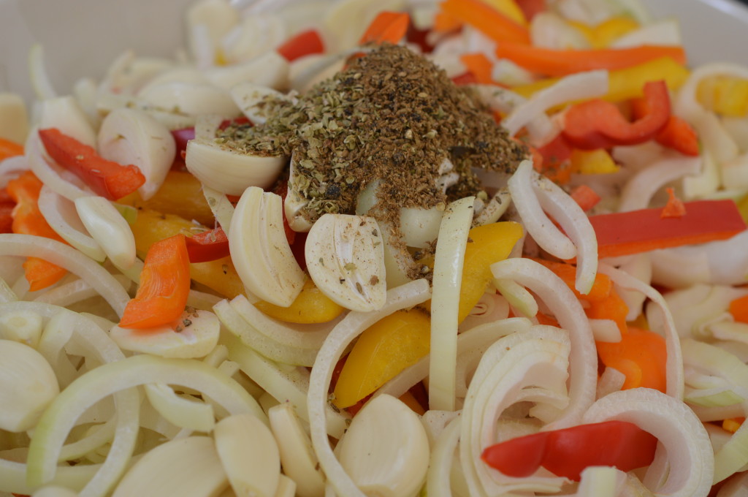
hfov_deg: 33.4
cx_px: 374
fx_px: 1245
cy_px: 248
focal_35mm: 60
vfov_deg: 22.6
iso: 250
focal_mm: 40
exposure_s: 1/125
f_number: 5.6
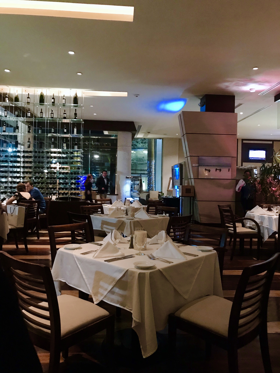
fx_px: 302
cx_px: 140
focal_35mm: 28
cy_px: 186
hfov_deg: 49.7
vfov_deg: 63.4
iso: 160
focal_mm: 3.99
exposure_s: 1/4
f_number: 1.8
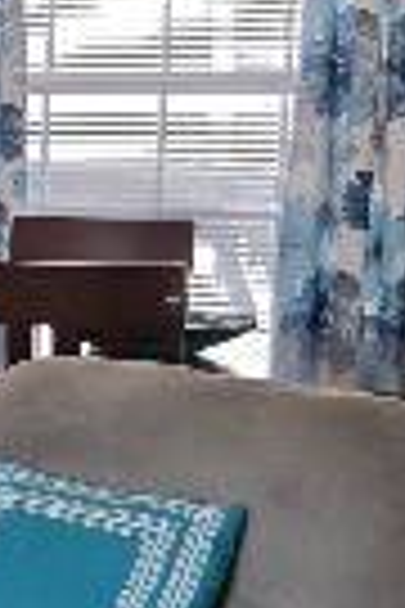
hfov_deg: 7.1
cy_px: 358
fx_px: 2548
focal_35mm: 151
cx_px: -1170
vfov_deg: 13.6
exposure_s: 1/120
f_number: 1.7
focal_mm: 6.3
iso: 100
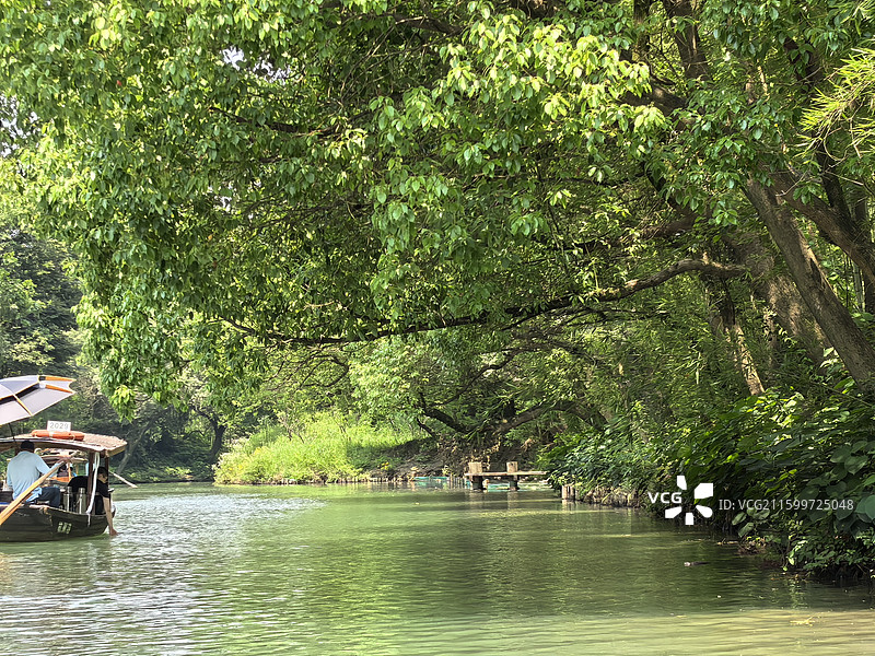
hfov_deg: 18.7
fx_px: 2654
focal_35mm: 105
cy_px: 328
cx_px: 438
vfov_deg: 14.1
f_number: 2
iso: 160
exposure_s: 1/2146
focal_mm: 6.98
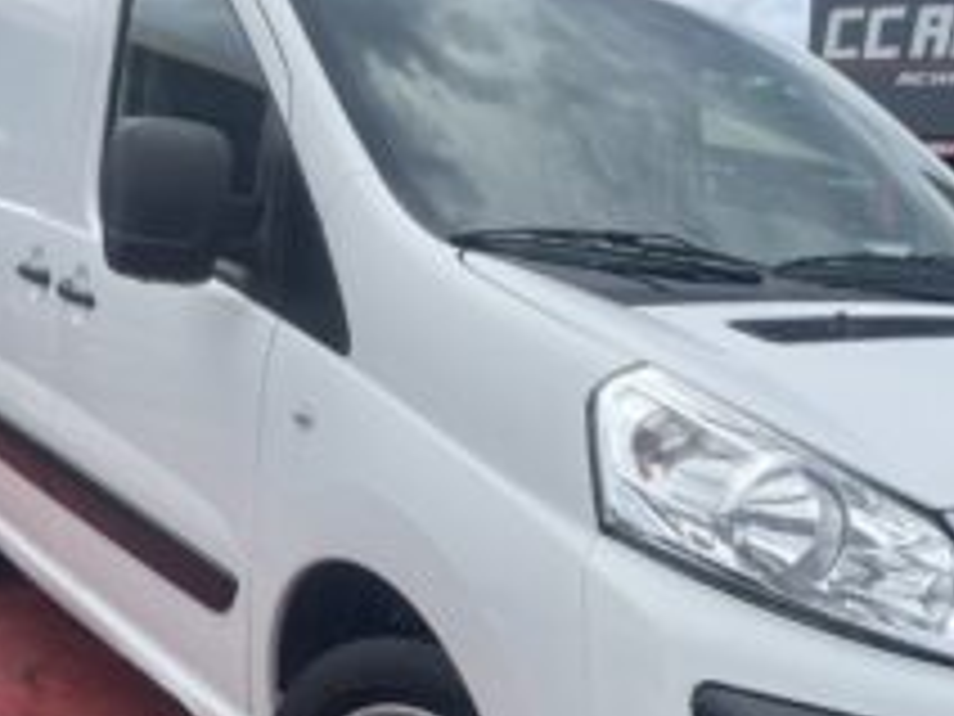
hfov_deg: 40.5
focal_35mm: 46
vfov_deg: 31.1
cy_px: 520
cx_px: 664
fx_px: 1268
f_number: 1.6
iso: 32
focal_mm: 4.2
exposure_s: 1/2506
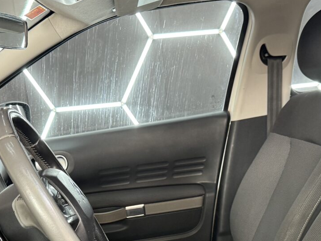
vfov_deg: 23.1
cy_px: 256
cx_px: 149
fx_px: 556
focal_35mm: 60
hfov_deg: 32.2
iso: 200
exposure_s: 1/65
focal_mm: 6.76
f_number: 1.78
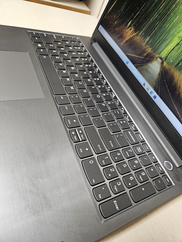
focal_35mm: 23
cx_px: 91
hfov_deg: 58.9
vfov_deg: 73.9
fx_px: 161
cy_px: 121
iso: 640
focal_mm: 5.4
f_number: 1.8
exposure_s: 1/100
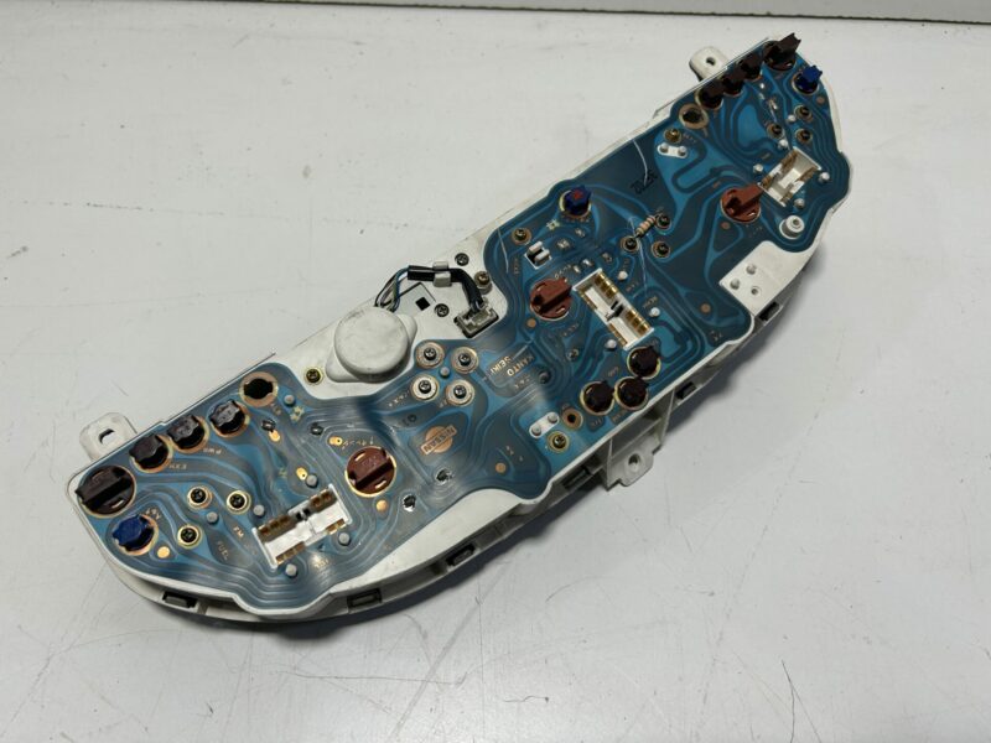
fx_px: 744
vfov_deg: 53.1
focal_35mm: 26
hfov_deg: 67.3
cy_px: 372
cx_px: 496
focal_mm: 5.7
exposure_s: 1/1575
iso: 50
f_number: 1.5
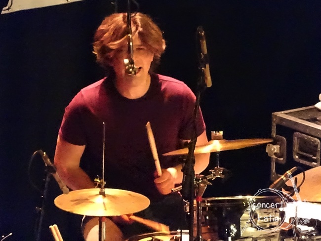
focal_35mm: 528
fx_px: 4898
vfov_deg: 2.8
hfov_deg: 3.8
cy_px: 120
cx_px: 160
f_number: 6.3
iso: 10000
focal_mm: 90.16
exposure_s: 1/40
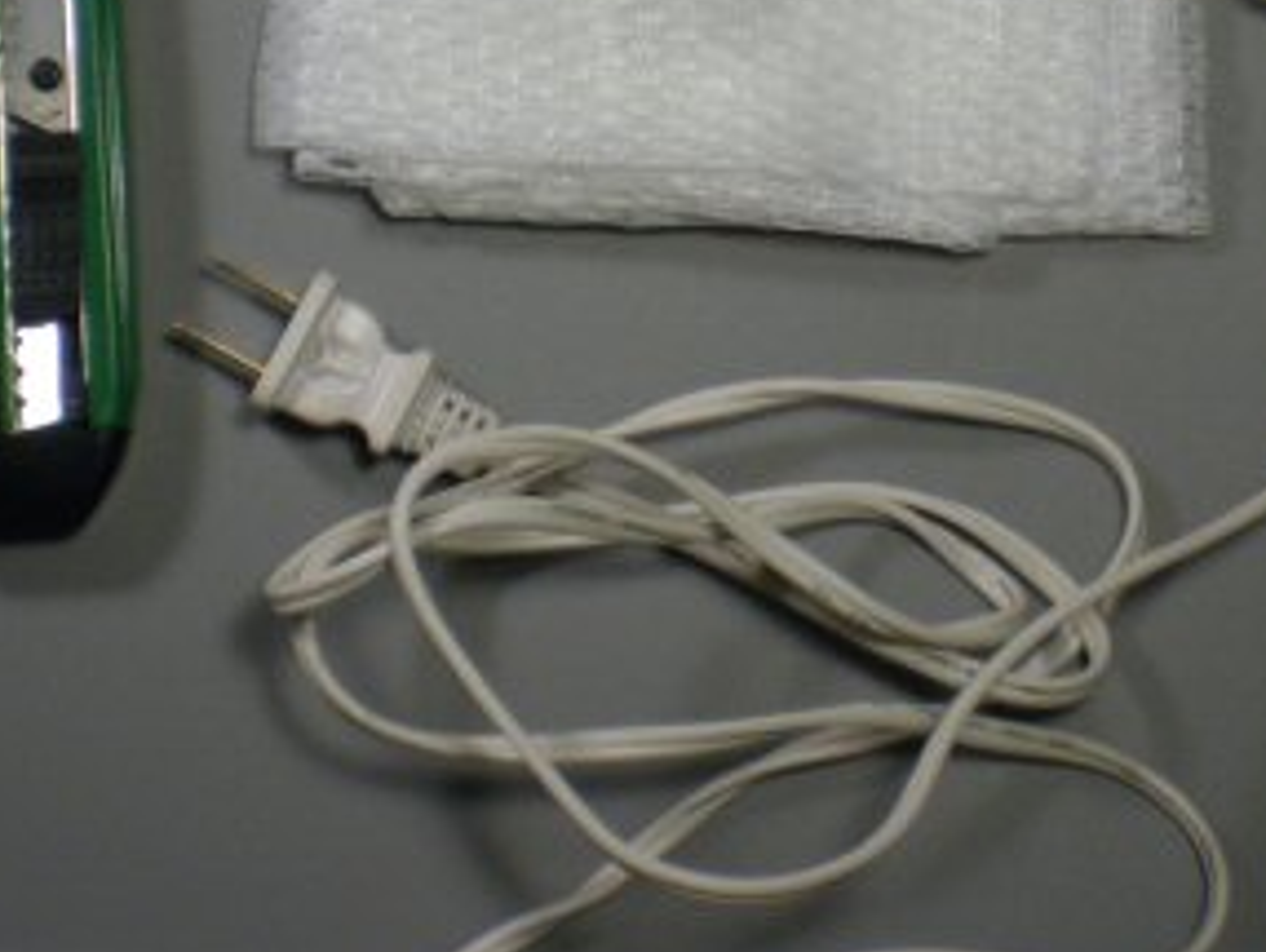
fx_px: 3148
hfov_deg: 22.7
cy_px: 18
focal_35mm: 86
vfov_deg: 16.8
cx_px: 642
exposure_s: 1/63.8
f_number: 3.1
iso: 100
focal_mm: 6.3
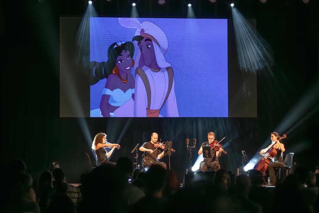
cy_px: 106
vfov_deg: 11.9
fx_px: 1019
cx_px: 160
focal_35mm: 115
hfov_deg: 17.8
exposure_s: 1/100
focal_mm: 115
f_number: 2.8
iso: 800
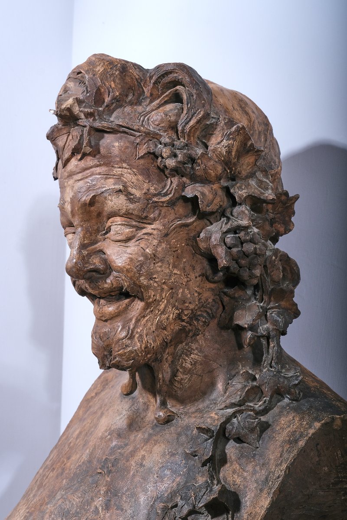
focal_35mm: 41
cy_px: 260
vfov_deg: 47.4
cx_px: 174
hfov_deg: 32.6
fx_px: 593
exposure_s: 1/250
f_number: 10
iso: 320
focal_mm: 27.5
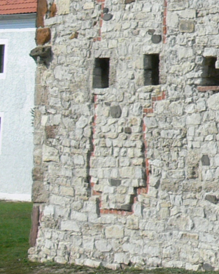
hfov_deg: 7.7
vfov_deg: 10.7
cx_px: 616
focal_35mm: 178
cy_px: -43
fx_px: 1442
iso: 80
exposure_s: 1/400
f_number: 6.3
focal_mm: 7.4
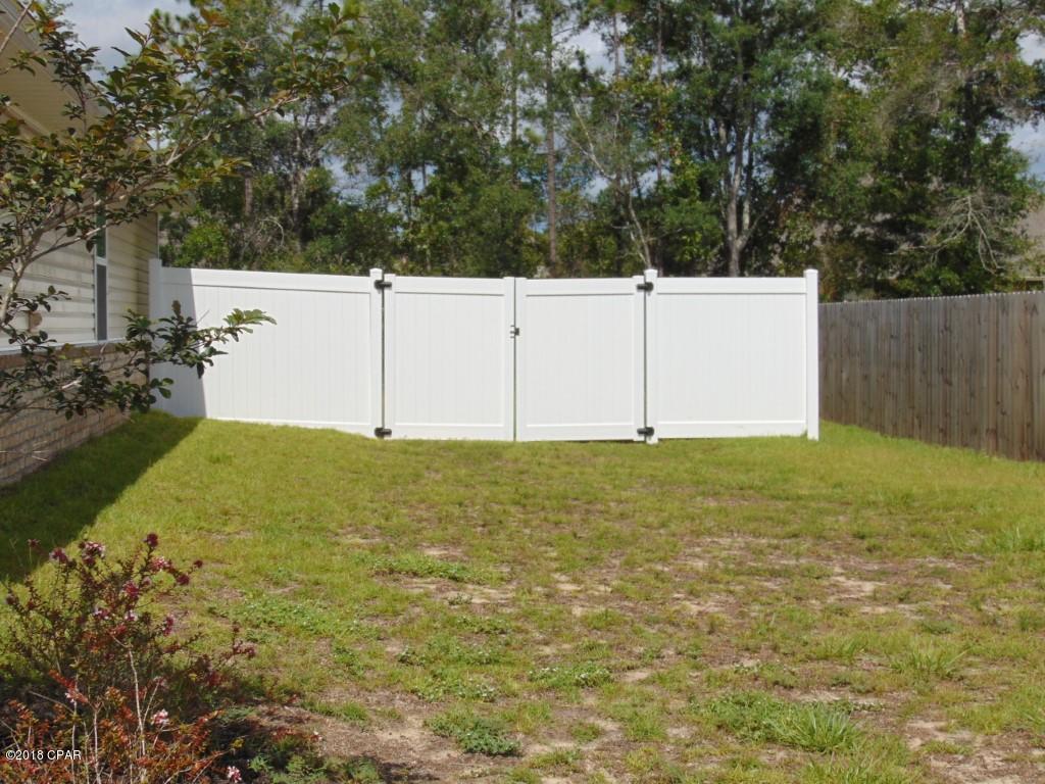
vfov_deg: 24.4
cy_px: 392
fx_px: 1811
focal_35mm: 60
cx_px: 522
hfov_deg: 32.2
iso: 80
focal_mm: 10.8
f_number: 9.3
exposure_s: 1/250
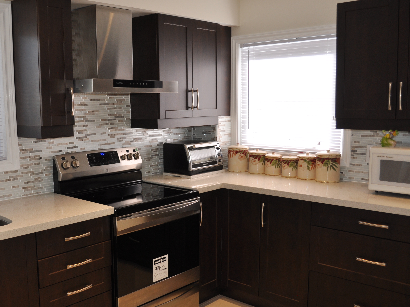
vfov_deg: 37.7
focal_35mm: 38
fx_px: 450
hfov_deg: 48.3
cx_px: 142
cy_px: 156
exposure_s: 1/200
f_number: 3.8
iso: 360
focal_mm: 20
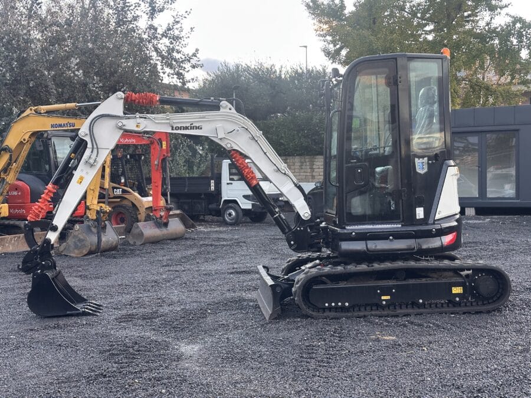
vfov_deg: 30.3
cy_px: 199
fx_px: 736
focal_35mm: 48
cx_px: 266
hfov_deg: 39.7
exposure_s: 1/82
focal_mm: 6.86
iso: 80
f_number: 1.78
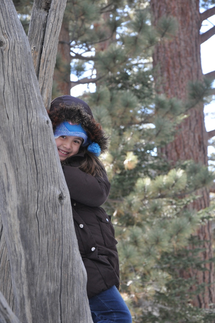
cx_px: 108
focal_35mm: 112
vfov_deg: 18.2
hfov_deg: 12.1
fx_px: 1010
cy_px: 162
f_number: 7.1
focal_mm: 75
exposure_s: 1/200
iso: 800
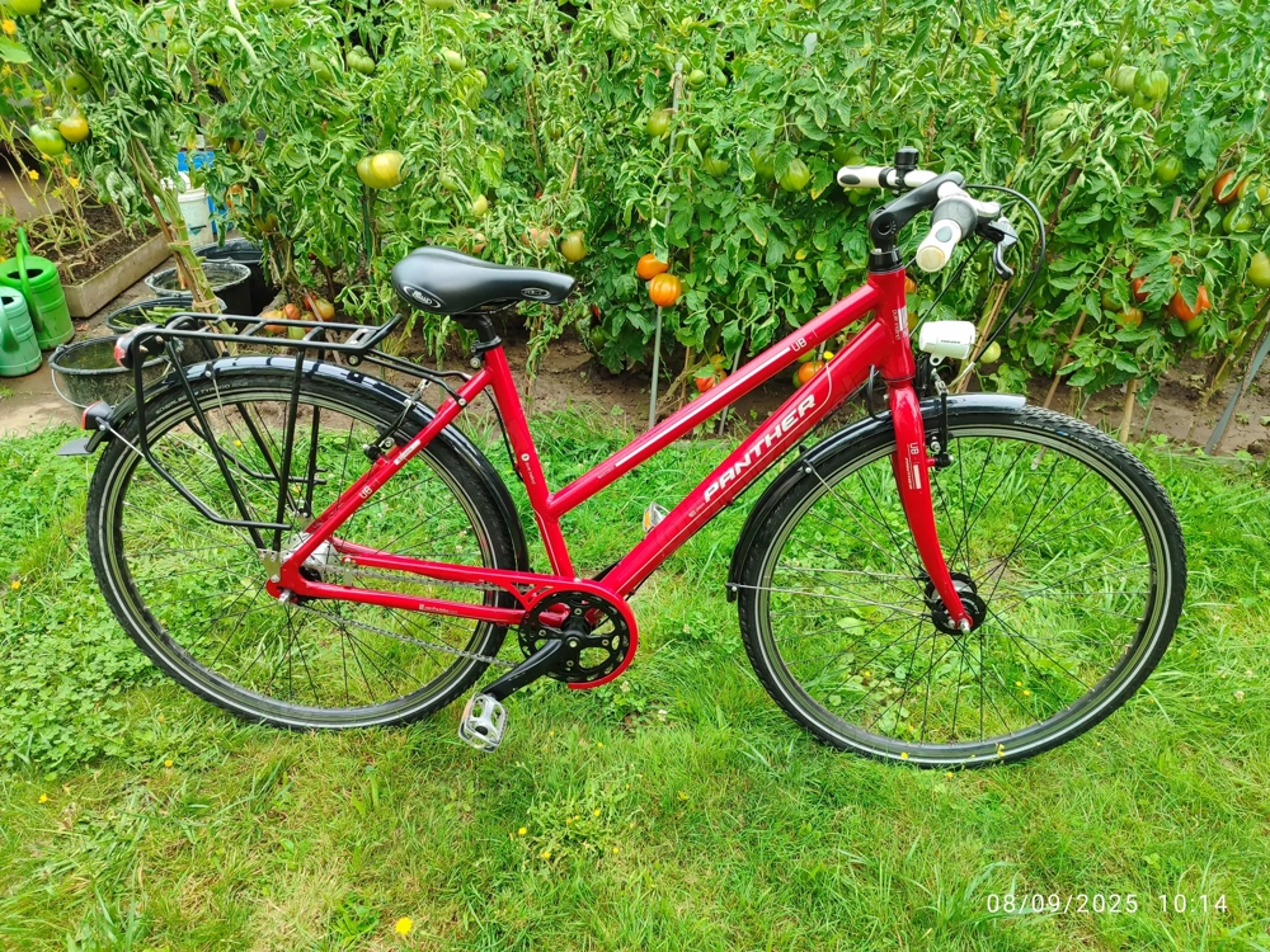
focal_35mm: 25
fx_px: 917
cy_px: 476
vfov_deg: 54.9
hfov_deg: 69.4
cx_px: 635
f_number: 1.89
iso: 78
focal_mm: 5.95
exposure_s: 1/100
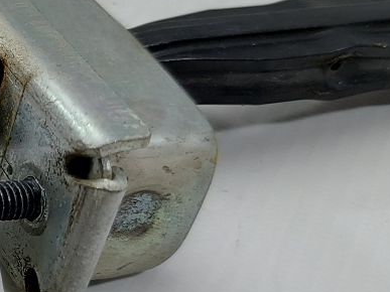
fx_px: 969
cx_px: -220
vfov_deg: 17.2
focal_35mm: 86
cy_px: 144
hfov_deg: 19.4
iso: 50
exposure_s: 1/50
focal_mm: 5.23
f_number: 1.8
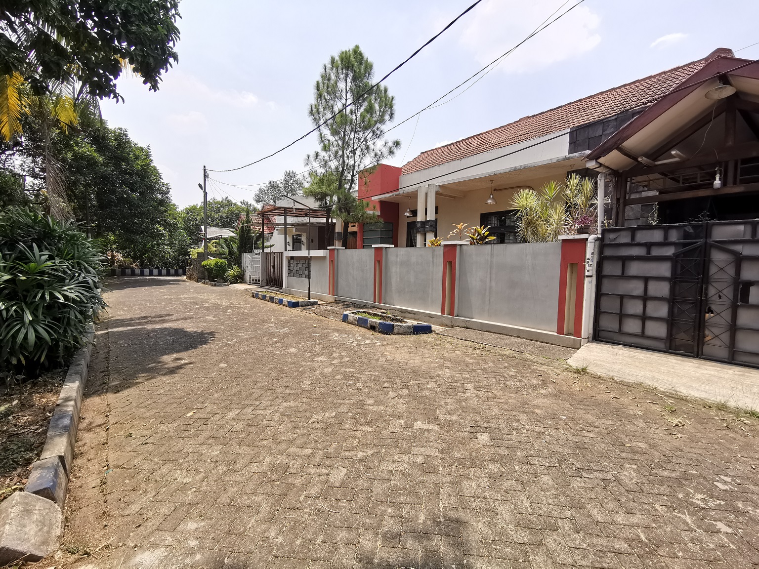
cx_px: 380
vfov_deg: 78.1
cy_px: 284
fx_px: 351
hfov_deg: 94.5
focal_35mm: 16
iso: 50
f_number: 2.2
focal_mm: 2.35
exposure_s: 1/658
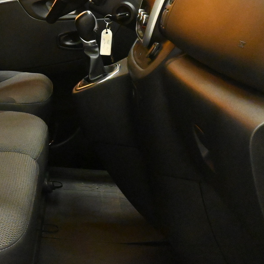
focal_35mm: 73
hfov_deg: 22.5
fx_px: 631
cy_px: 37
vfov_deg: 23.1
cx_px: -14
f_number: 11
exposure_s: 1/30
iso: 11400
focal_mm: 21
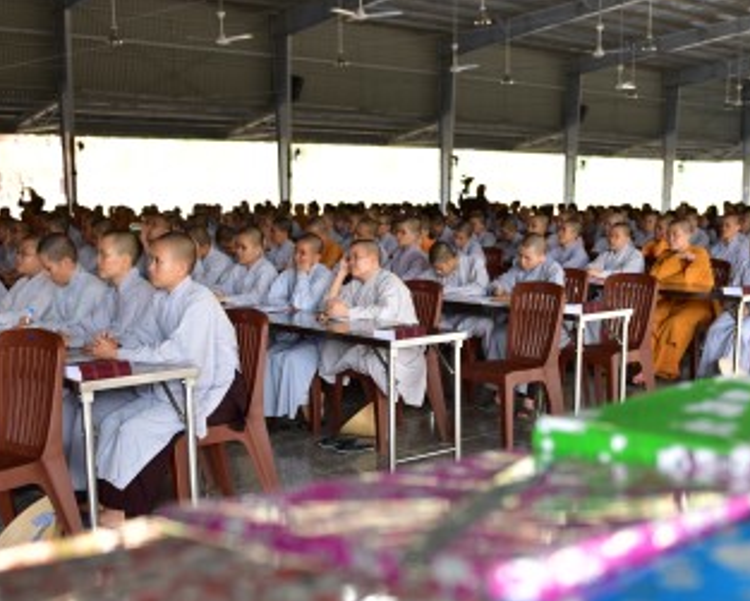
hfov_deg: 40.2
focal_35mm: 46
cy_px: 468
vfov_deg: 32.0
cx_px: 436
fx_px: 1022
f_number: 2.8
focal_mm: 24
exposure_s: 1/100
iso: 100
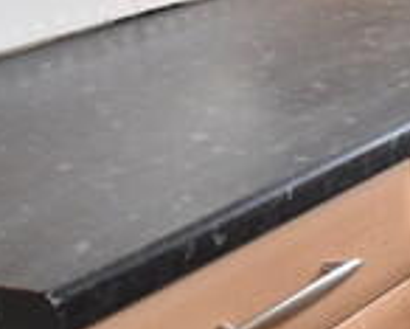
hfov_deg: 13.9
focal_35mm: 99
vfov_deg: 15.4
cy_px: 35
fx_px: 1202
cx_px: 972
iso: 1100
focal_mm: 10
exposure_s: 1/25
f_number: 11
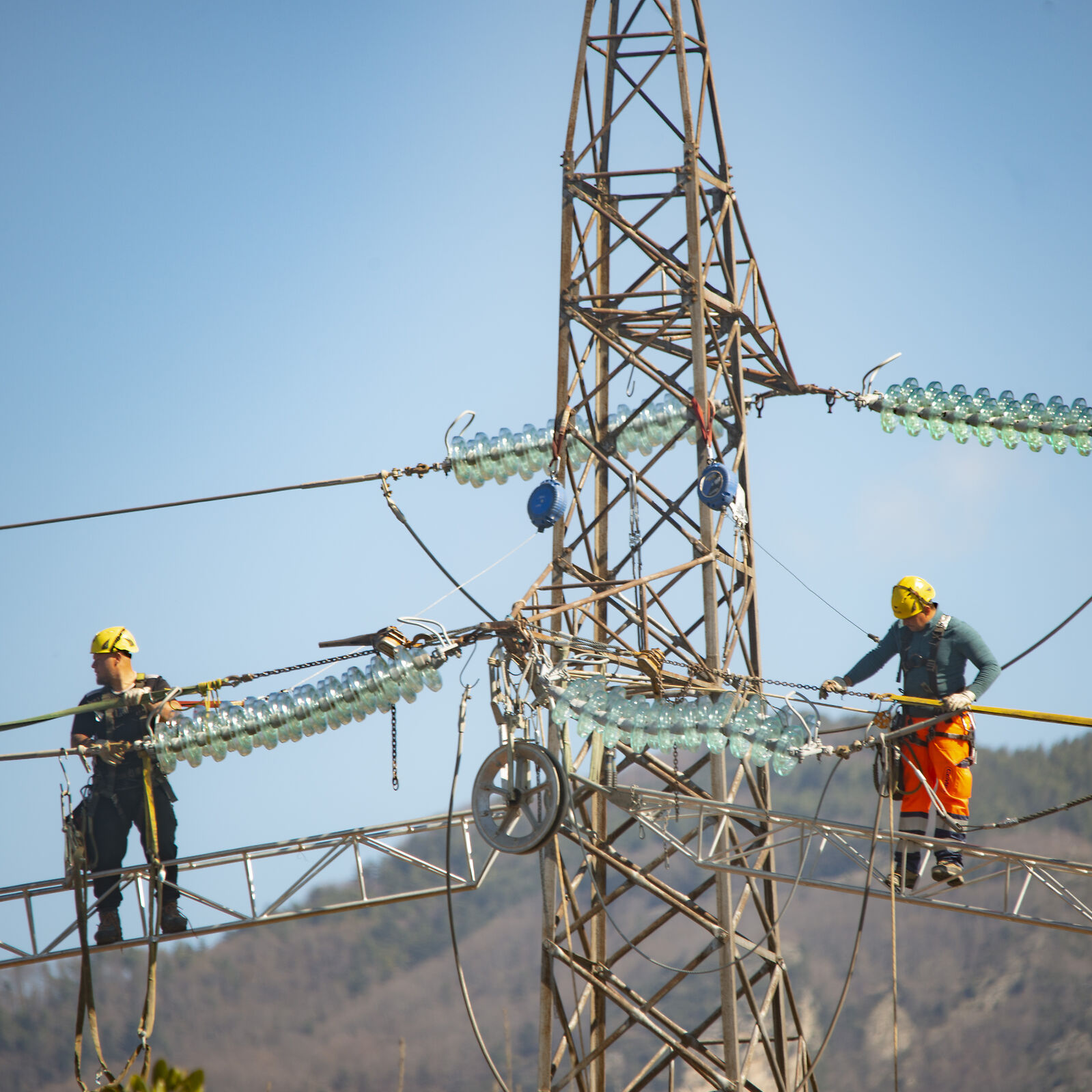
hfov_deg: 2.7
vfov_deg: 2.7
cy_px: 546
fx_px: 22770
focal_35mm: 638
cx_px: 590
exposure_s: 1/200
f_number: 9
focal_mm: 500
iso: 160
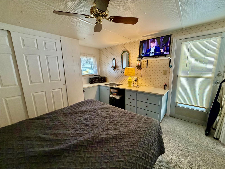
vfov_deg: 85.7
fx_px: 91
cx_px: 112
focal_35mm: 14
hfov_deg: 102.1
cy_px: 84
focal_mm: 2.22
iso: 250
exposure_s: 1/60
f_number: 2.2
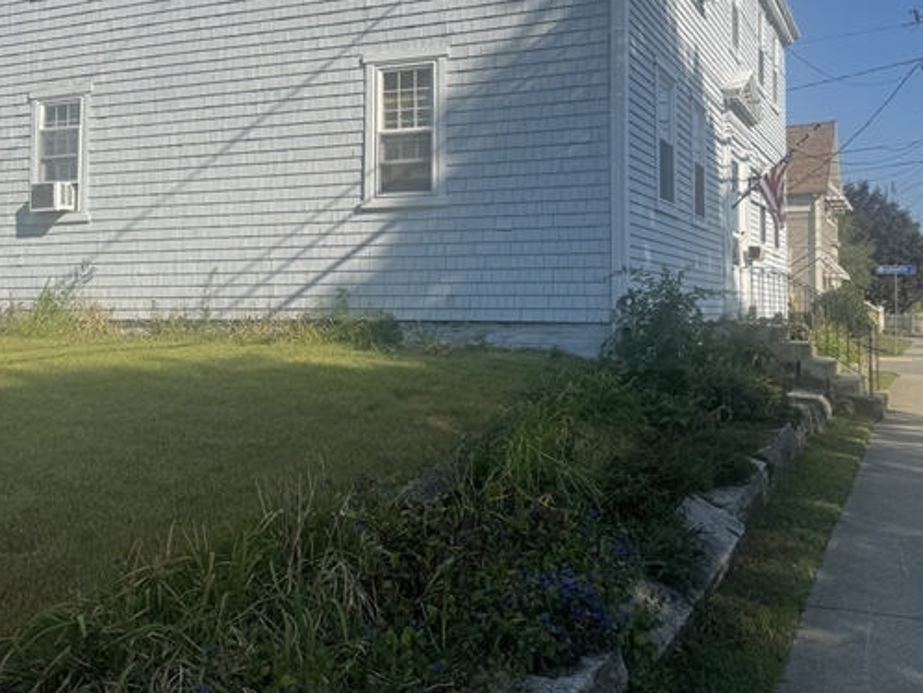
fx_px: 987
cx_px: 482
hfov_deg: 50.1
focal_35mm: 37
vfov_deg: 38.4
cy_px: 256
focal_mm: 6.76
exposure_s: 1/5348
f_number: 1.78
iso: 80
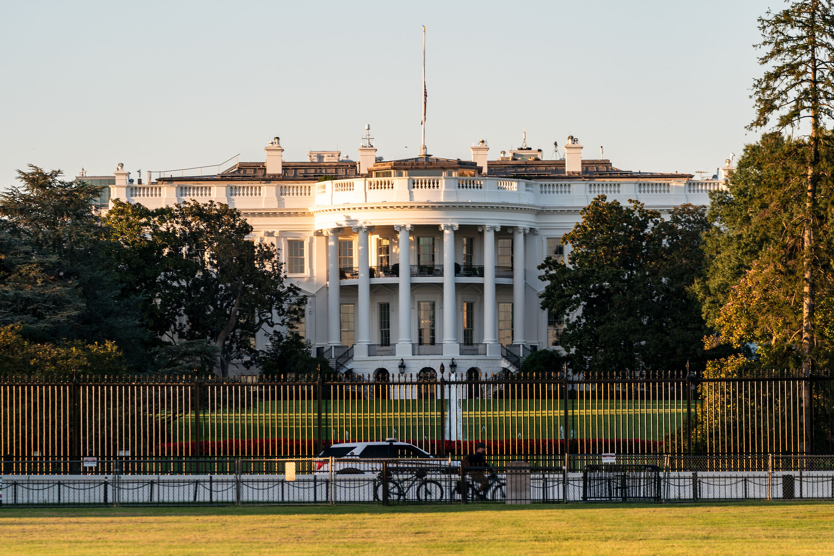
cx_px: 417
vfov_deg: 6.8
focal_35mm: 203
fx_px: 4702
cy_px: 278
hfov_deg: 10.1
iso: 100
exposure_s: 1/160
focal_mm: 203
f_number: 5.6
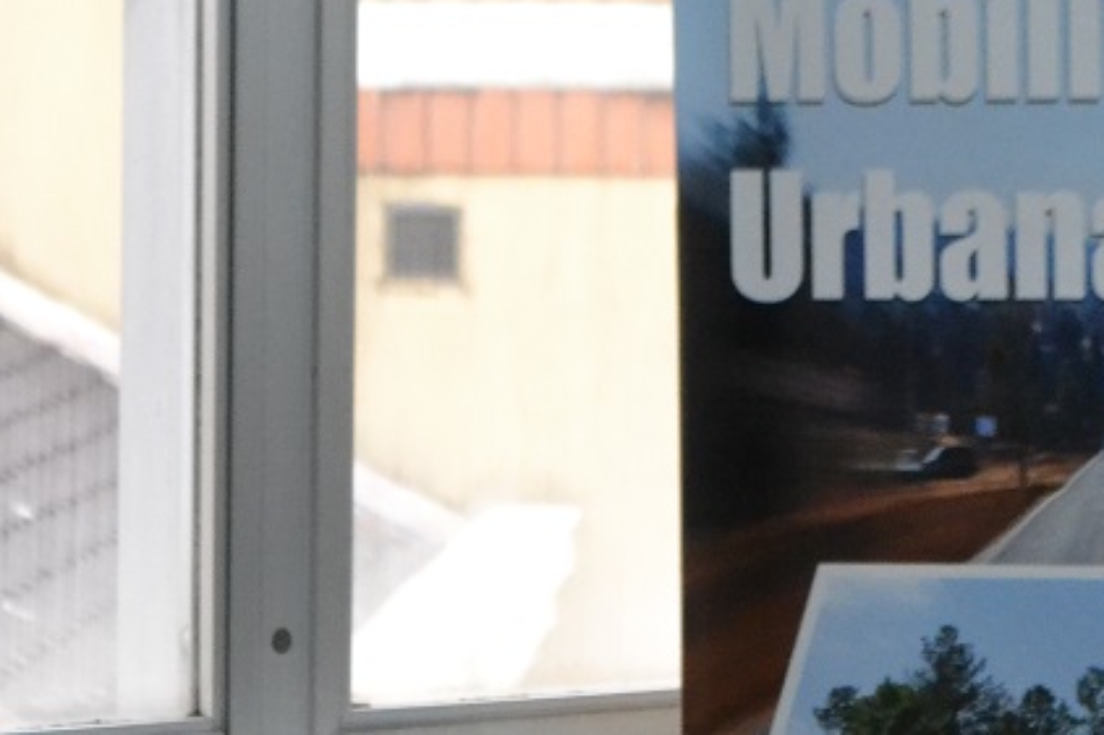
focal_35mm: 240
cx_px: 484
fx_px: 7357
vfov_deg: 5.7
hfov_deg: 8.6
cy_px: 450
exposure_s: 1/250
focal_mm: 52
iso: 3200
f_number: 7.1
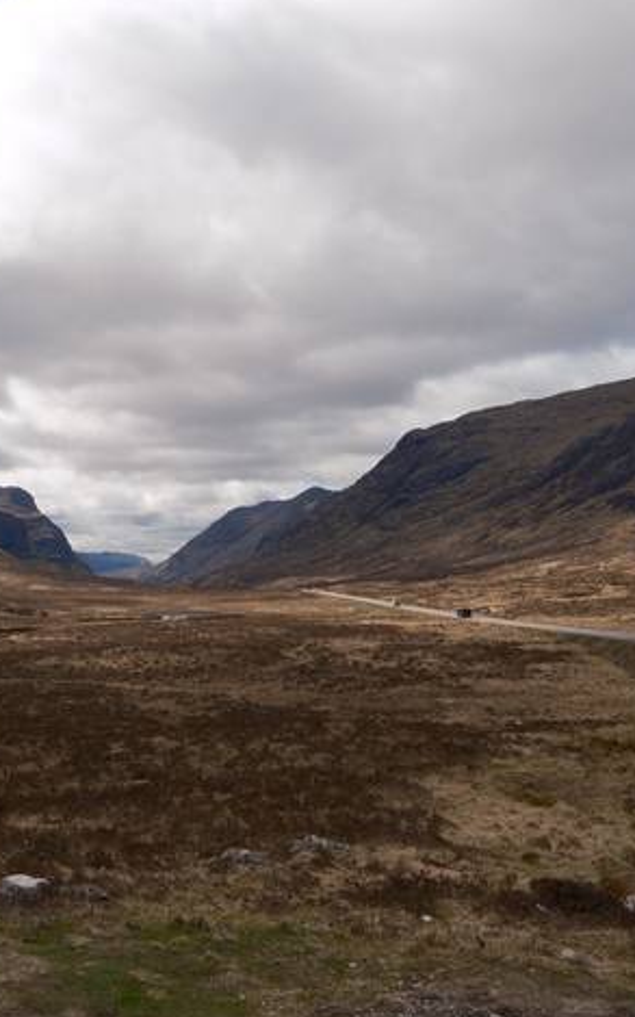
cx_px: 89
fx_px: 997
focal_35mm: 36
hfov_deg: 33.8
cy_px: 505
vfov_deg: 54.0
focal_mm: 15
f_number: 5.6
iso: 160
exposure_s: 1/950
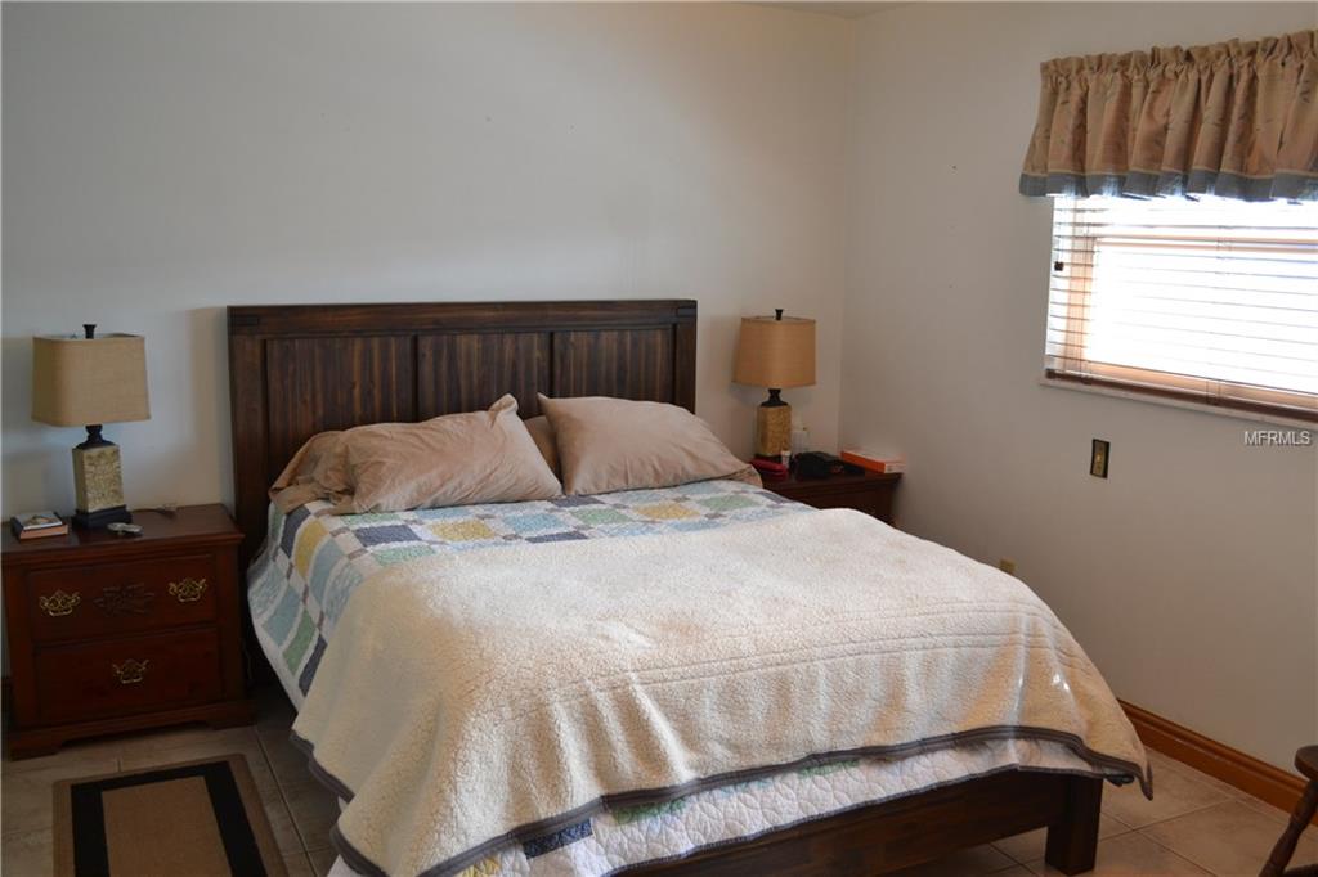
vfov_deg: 39.9
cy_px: 438
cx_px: 659
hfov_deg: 57.2
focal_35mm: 33
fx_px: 1208
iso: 400
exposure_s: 1/20
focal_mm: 22
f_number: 3.8
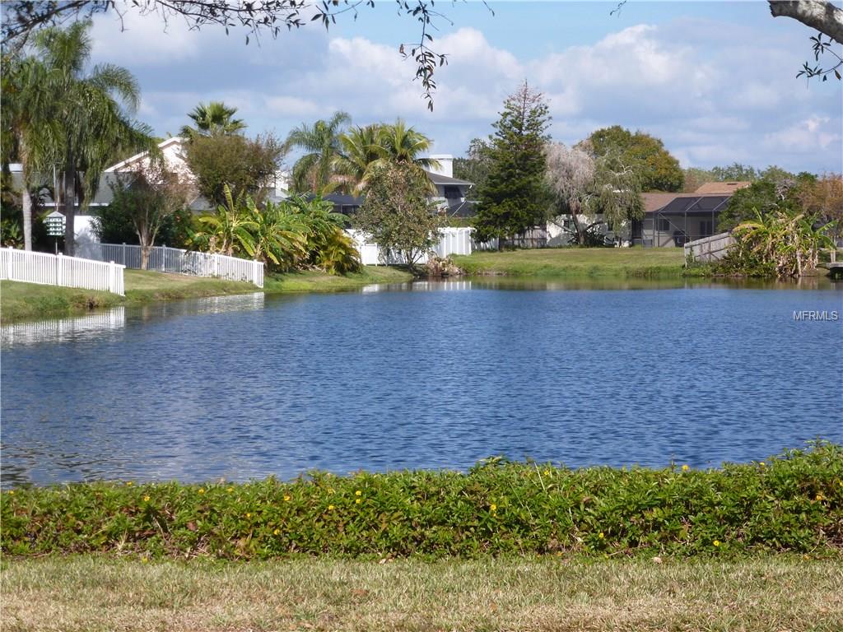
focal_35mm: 104
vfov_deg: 14.2
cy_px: 316
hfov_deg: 18.9
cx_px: 422
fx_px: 2533
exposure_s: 1/400
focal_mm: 18.7
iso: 100
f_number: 5
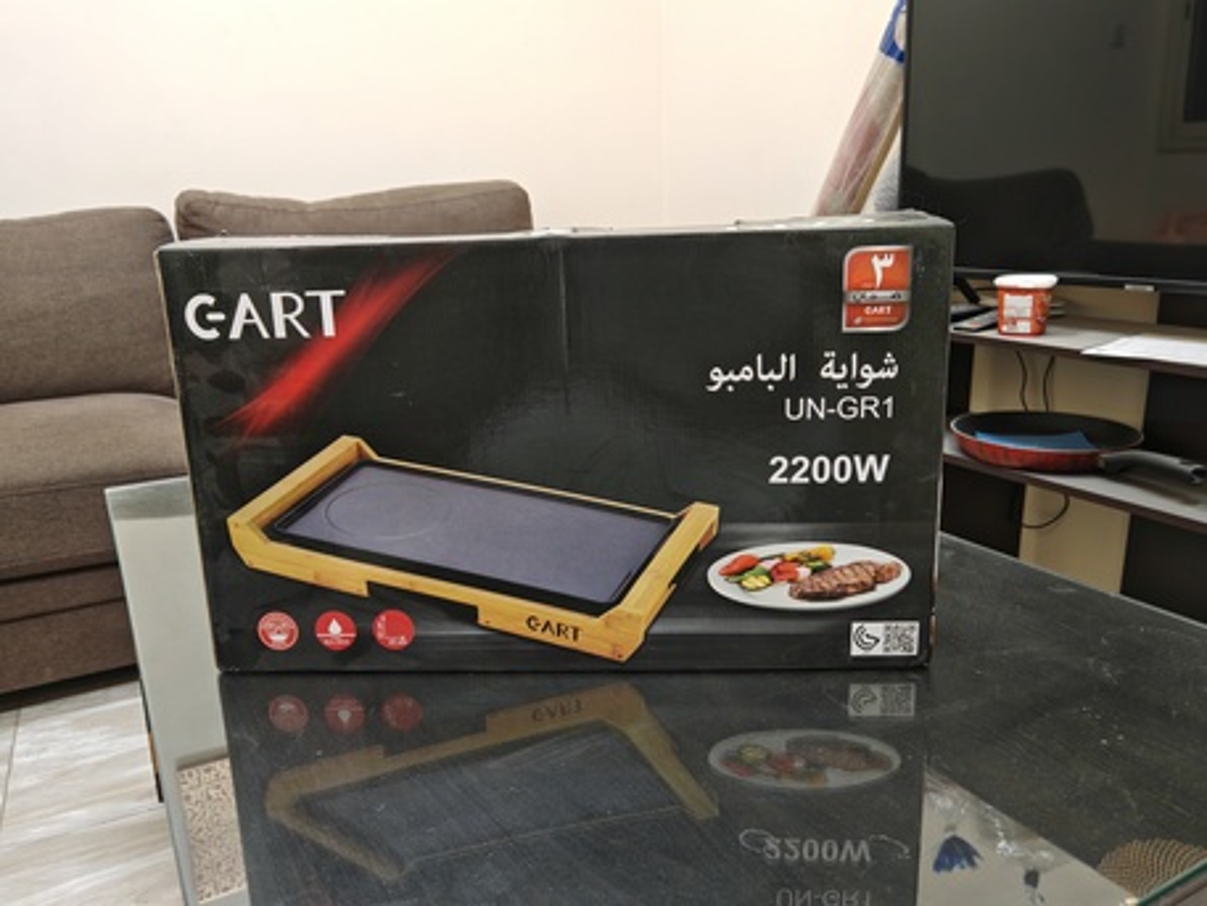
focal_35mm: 27
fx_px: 942
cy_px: 453
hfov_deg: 65.3
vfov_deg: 51.4
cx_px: 604
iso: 640
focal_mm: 6.67
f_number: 1.9
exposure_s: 1/60
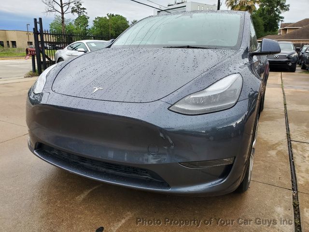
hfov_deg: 67.3
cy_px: 116
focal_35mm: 26
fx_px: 232
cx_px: 154
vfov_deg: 53.1
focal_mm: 4.3
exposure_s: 1/145
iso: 50
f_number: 2.4
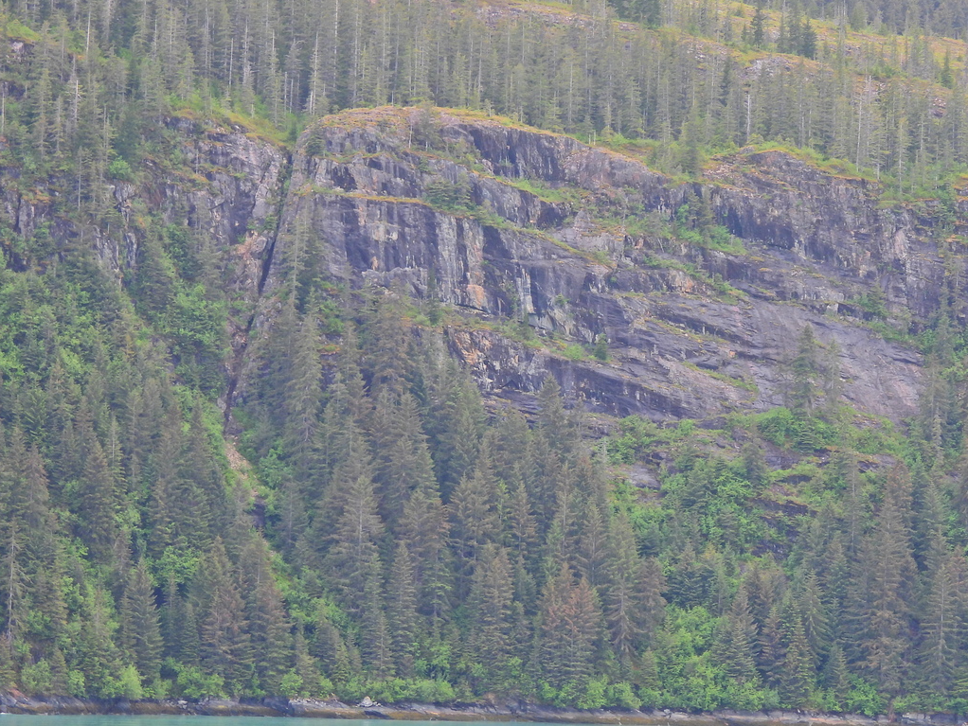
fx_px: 4727
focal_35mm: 169
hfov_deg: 11.7
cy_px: 344
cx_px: 564
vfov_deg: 8.8
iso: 100
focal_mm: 24.1
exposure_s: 1/60
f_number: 4
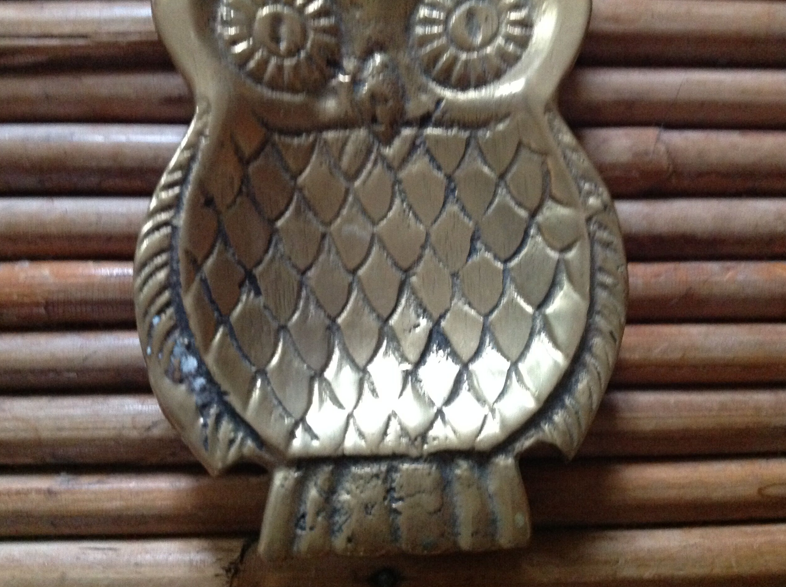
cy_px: 301
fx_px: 816
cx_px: 392
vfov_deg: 39.6
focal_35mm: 36
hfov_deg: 51.4
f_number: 2.4
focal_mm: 4.28
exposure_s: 1/15
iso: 640
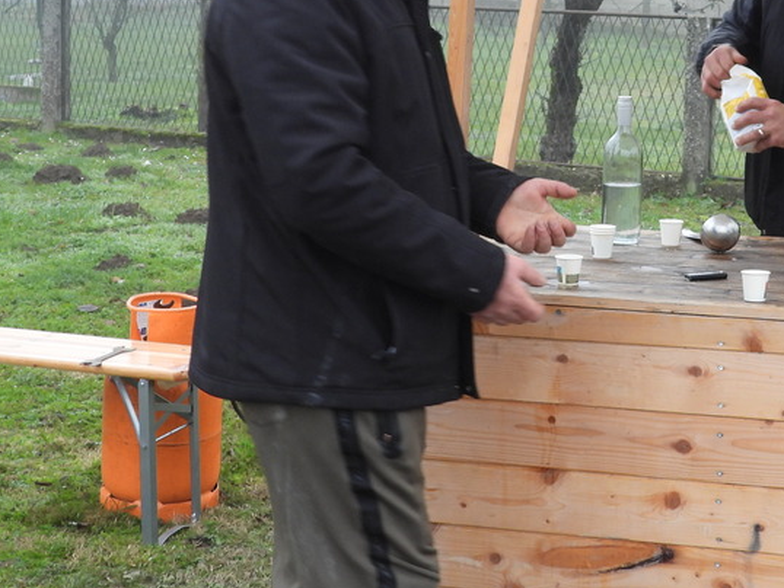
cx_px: 618
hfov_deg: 24.6
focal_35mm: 78
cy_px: 99
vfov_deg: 18.7
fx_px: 1767
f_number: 3.2
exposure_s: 1/30
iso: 125
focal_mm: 6.3
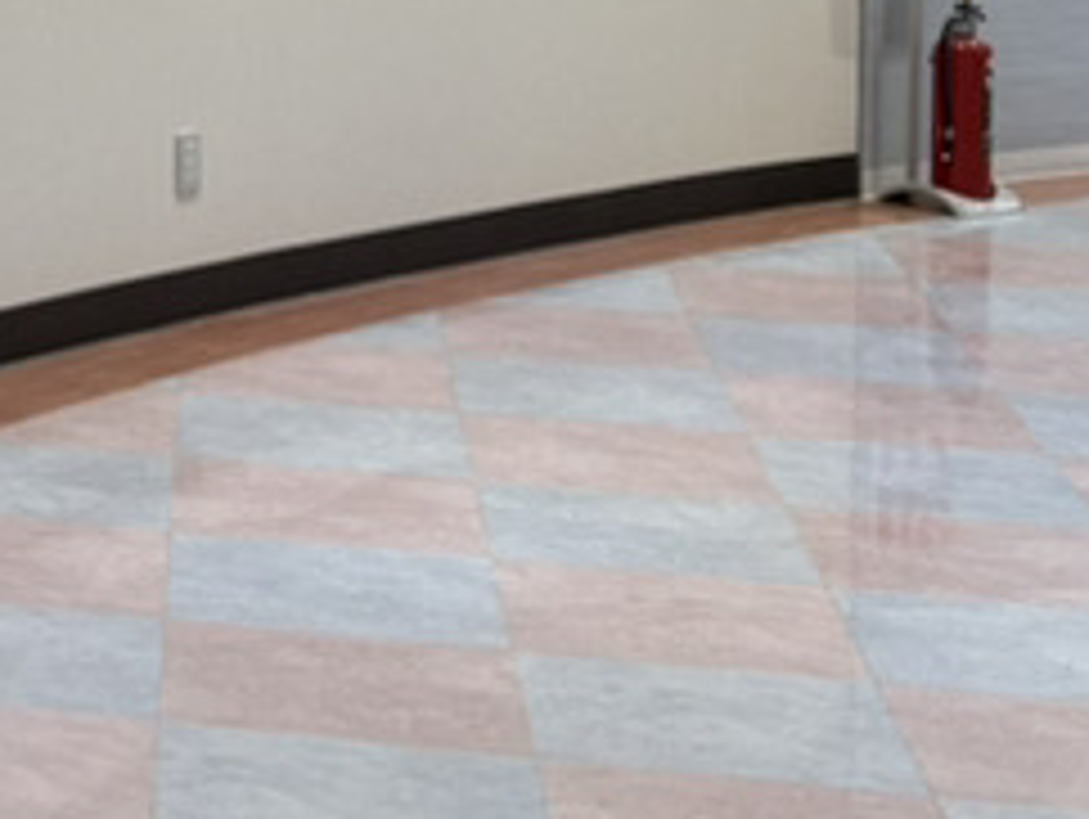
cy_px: -486
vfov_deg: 11.8
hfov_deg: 14.4
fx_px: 3747
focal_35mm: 119
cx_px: -909
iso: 80
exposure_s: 1/100
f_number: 1.78
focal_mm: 6.76
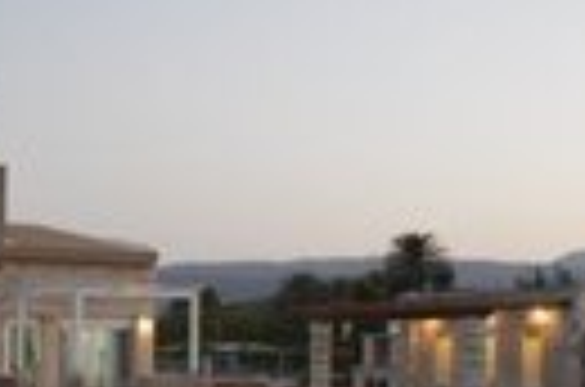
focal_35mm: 83
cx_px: 328
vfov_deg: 16.3
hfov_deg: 24.5
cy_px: 297
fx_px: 1345
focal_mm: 18
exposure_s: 1/30
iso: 900
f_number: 3.5
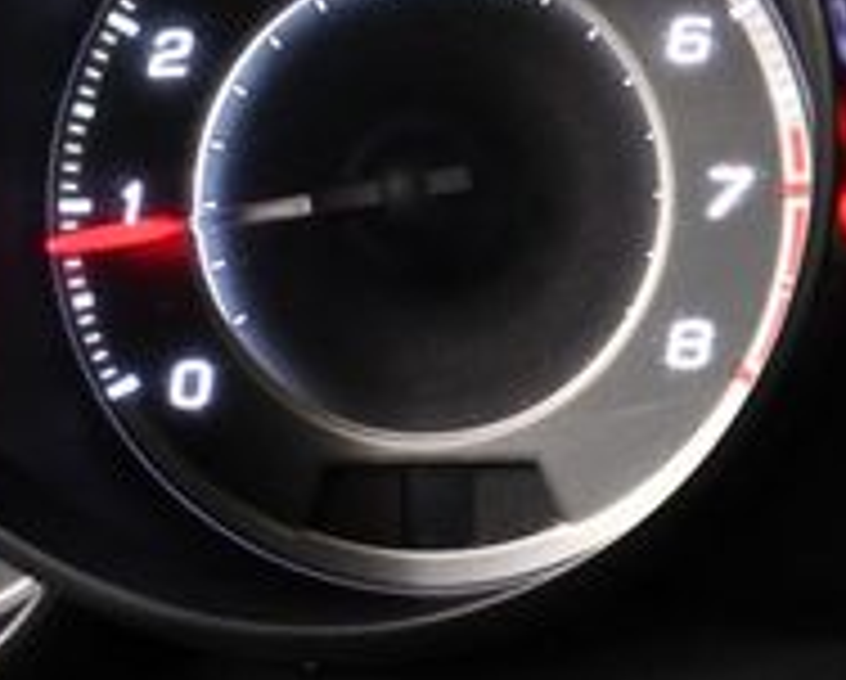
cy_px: 437
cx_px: 1228
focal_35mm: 115
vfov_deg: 13.4
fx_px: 2884
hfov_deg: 15.5
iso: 3200
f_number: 3.5
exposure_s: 1/100
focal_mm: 18
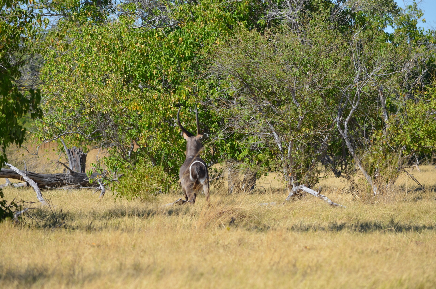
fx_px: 3989
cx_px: 218
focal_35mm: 330
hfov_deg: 6.3
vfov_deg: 4.1
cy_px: 144
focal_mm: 220
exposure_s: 1/640
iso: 200
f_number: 6.3
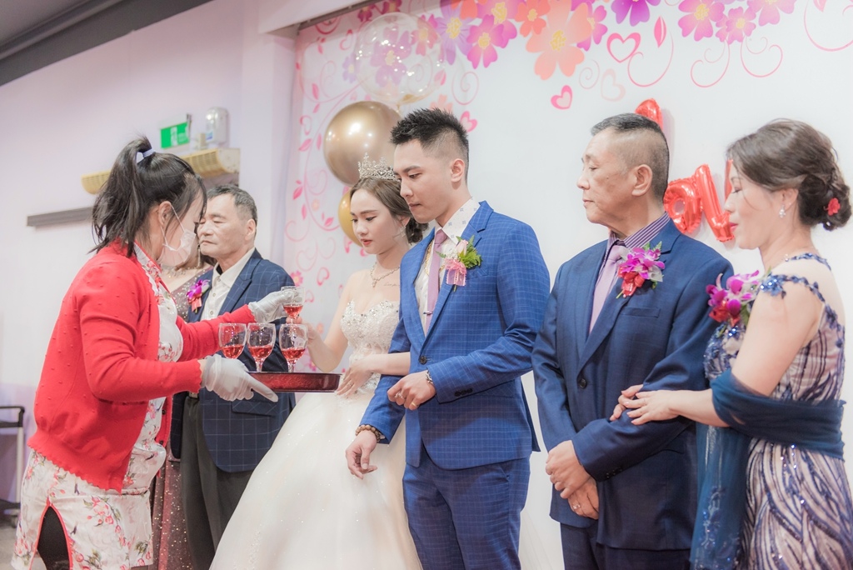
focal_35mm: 50
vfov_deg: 27.0
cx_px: 426
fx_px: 1185
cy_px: 285
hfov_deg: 39.6
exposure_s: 1/200
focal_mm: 50
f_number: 3.2
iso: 1600
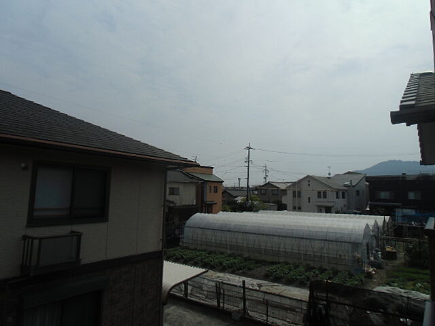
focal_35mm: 24
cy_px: 163
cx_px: 218
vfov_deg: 56.8
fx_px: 302
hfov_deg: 71.6
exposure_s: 1/400
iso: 64
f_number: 7.9
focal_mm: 4.24
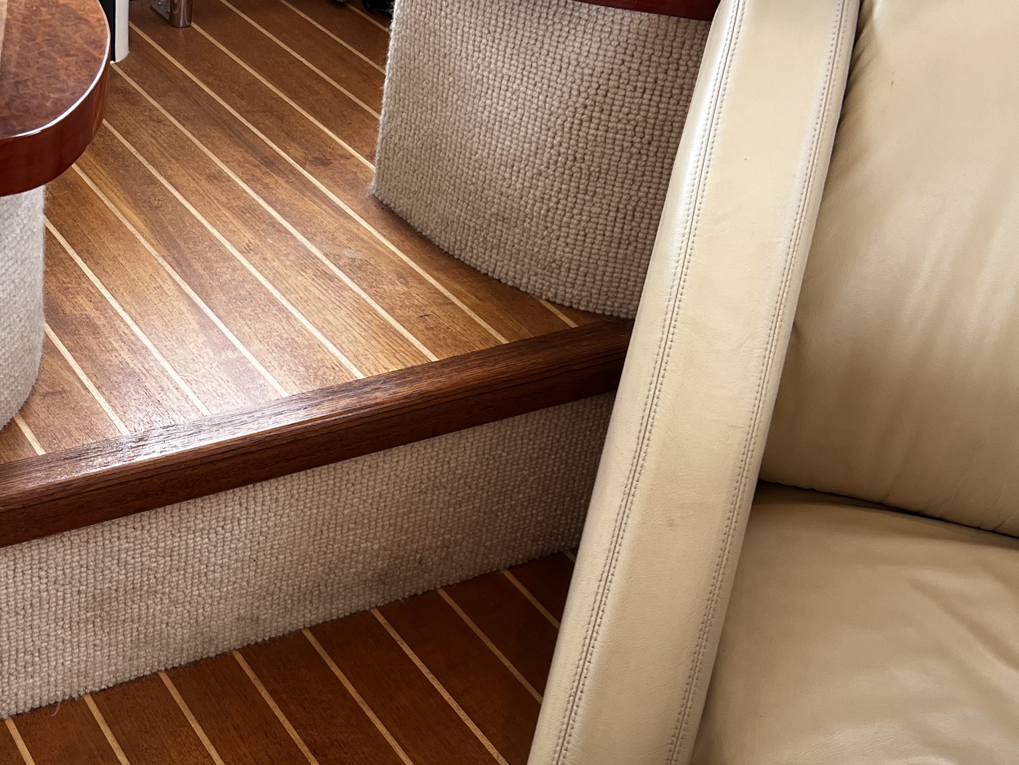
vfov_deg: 28.4
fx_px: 1501
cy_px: 512
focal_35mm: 51
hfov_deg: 35.7
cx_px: 139
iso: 100
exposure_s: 1/121
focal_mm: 5.7
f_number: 1.5
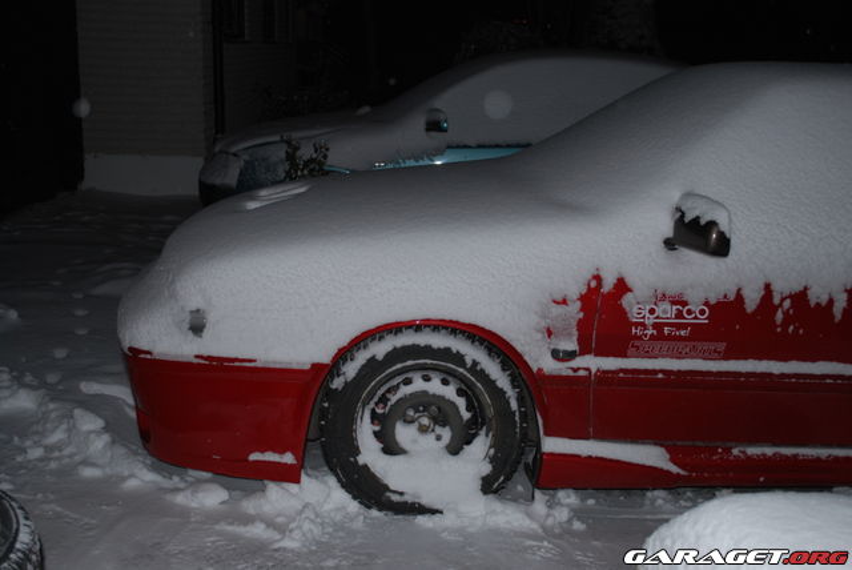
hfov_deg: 44.9
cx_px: 426
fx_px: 1030
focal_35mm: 44
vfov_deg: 30.9
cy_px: 285
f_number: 4.8
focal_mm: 29
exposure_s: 1/60
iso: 200
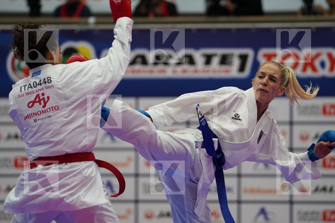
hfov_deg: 7.5
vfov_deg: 5.0
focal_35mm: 273
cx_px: 168
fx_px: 2540
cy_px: 112
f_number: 2.8
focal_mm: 182
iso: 2500
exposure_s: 1/1000
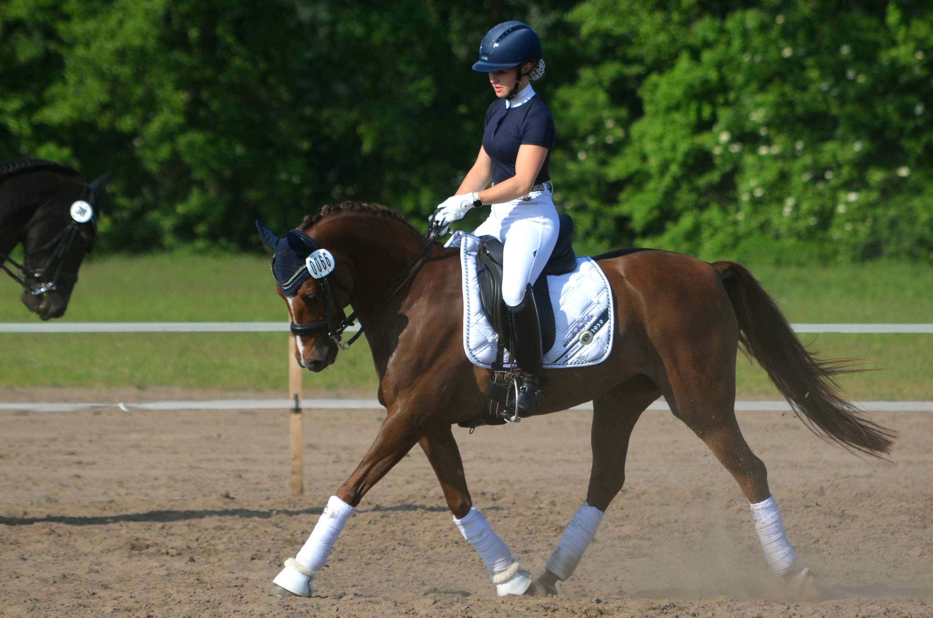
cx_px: 466
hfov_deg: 5.7
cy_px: 309
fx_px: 9310
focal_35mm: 360
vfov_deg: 3.8
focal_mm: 240
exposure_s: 1/2000
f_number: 5.6
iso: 400
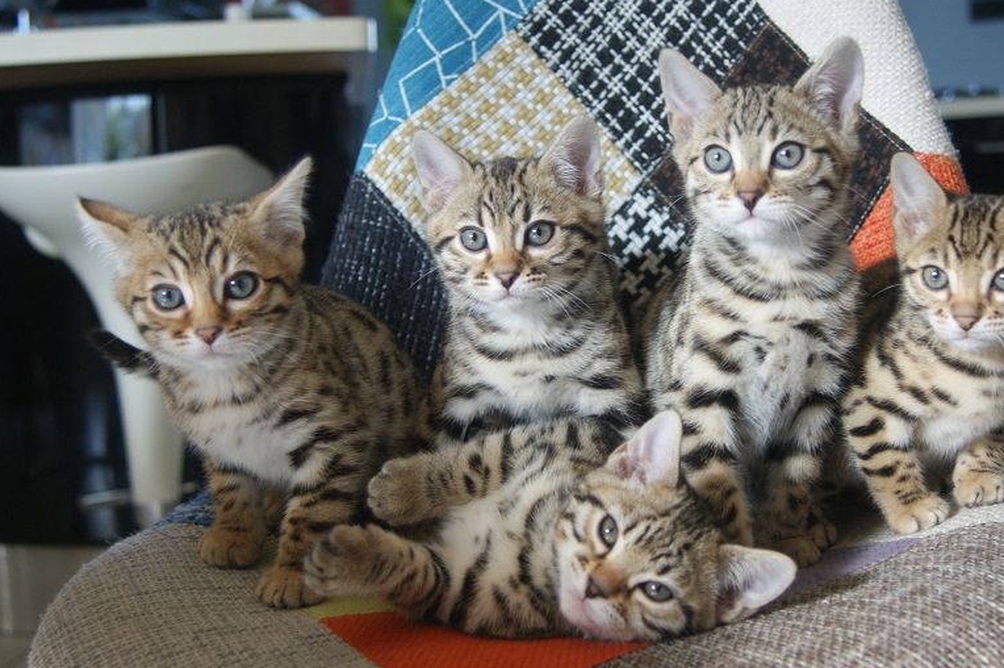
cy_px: 327
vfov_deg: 24.6
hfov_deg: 36.1
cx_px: 608
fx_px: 1533
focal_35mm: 55
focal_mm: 28
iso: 400
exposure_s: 1/40
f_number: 3.5
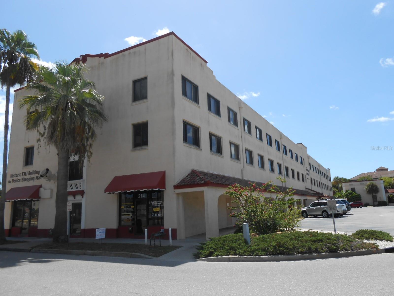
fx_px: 296
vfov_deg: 53.1
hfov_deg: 67.3
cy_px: 148
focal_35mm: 26
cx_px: 197
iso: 80
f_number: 3.5
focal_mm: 4.6
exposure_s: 1/800
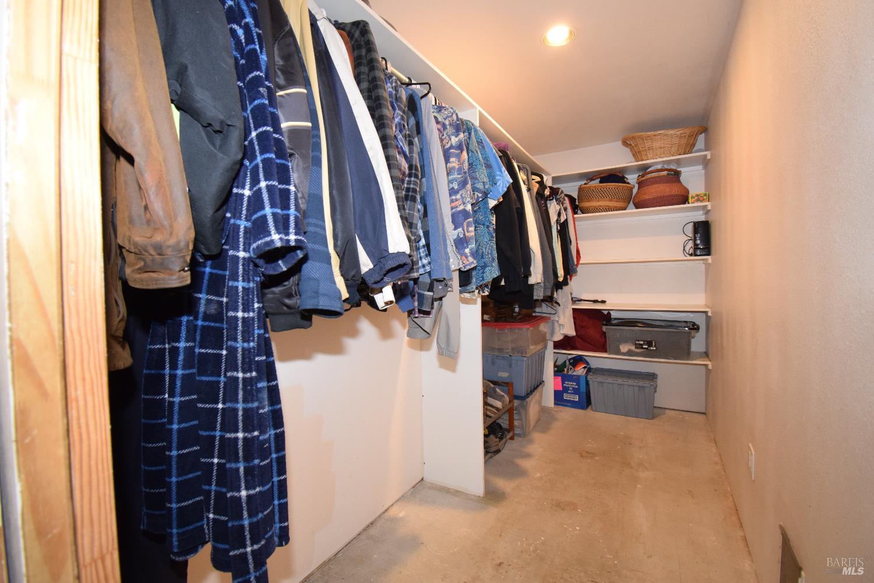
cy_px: 292
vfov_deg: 77.3
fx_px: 364
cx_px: 437
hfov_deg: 100.4
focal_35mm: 15
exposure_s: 1/30
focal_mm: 10
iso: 1600
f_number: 4.5
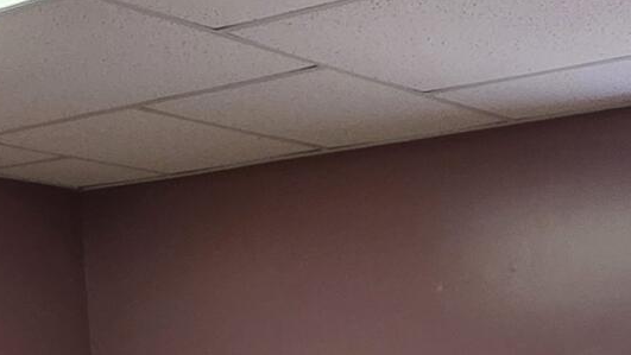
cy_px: 762
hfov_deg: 25.7
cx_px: 569
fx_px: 1339
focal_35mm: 80
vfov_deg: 12.7
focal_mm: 2.2
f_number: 1.9
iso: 400
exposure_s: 1/60
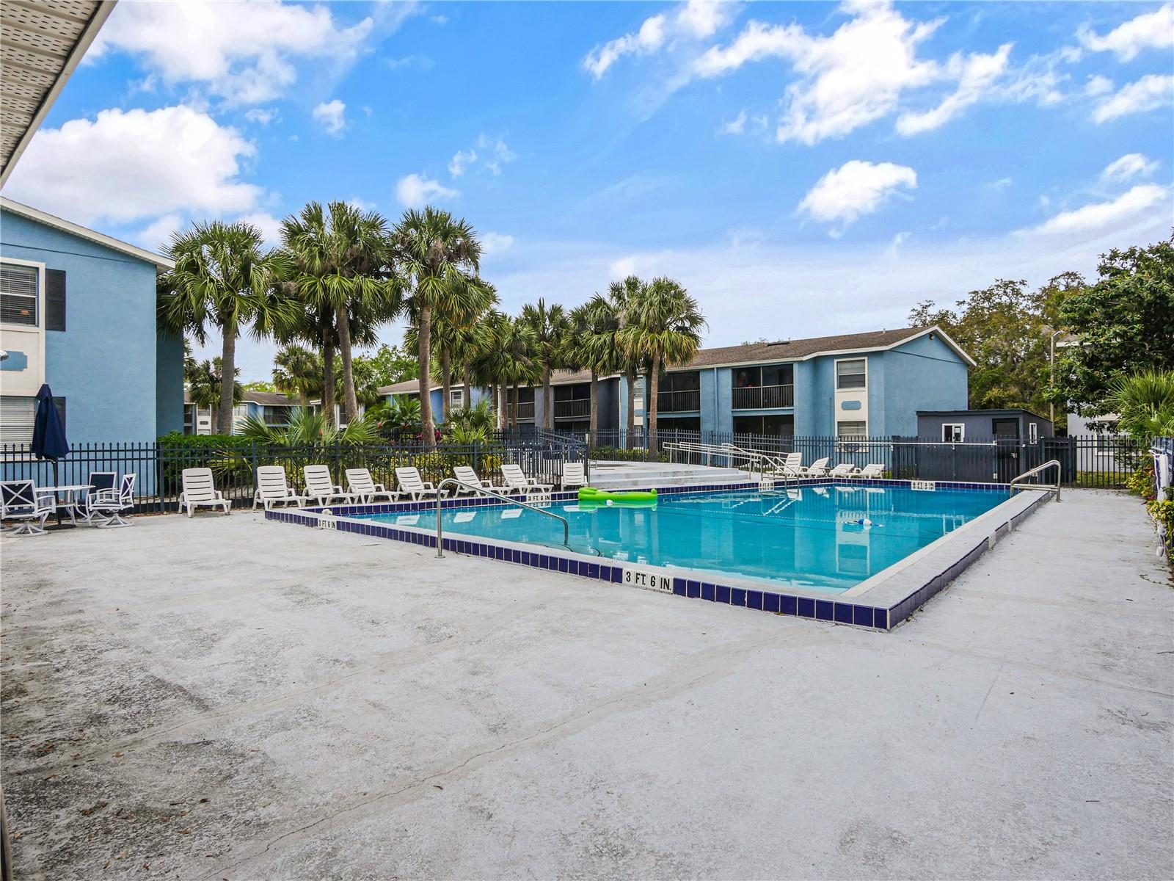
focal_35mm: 22
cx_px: 587
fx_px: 746
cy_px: 440
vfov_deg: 61.1
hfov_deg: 76.4
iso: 200
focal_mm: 11
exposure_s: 1/400
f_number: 8
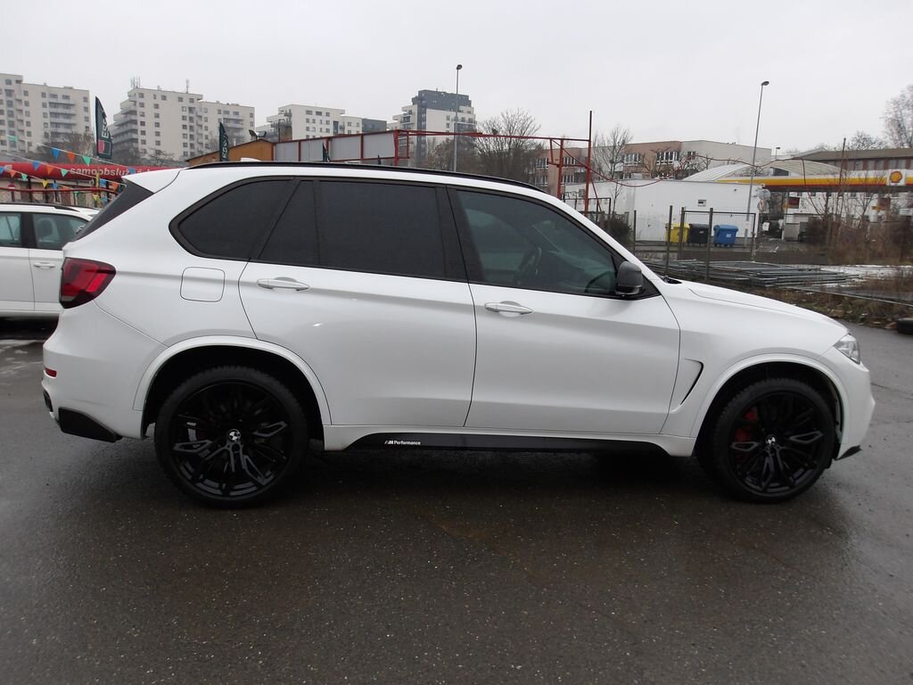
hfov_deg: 65.3
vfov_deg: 51.4
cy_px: 342
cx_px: 456
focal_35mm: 27
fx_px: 712
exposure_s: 1/259
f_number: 3
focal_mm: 4.9
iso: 100
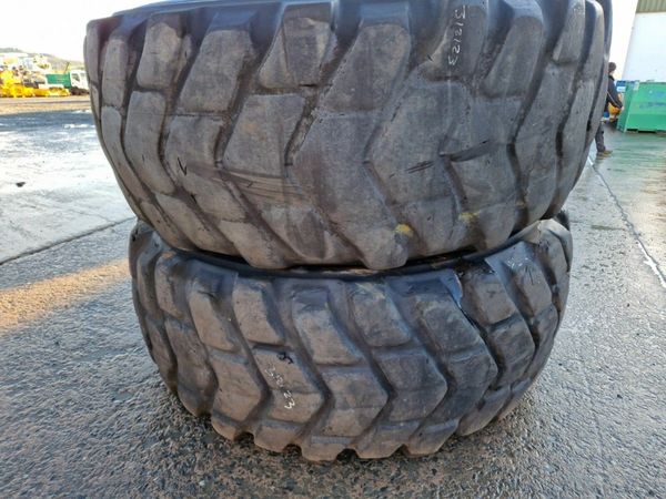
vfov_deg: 58.9
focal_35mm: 23
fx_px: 443
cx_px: 333
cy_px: 250
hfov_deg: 73.9
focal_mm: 5.4
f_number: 1.8
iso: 50
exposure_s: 1/180
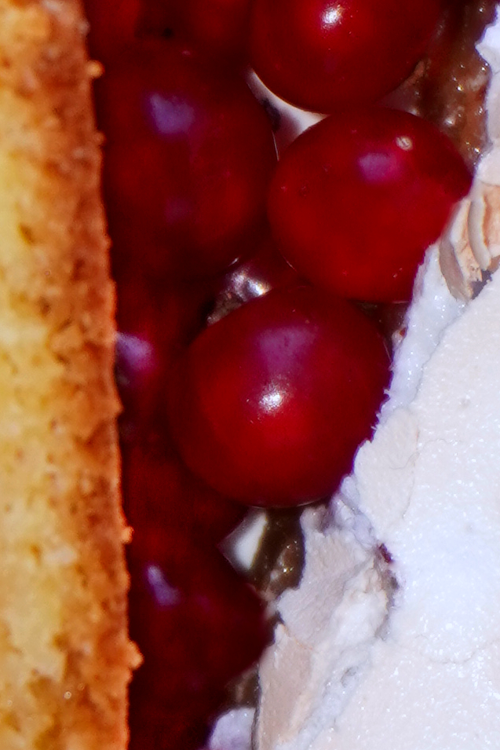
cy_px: 256
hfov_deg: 2.9
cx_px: -232
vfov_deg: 4.4
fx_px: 9808
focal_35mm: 471
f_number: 5.6
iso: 250
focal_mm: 50
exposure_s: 1/60
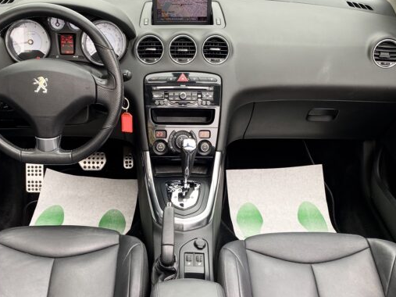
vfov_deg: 34.7
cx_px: 177
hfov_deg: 45.7
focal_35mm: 41
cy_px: 207
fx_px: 469
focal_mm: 4.25
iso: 50
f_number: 1.8
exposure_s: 1/121
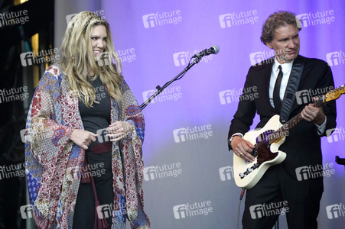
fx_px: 5746
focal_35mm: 600
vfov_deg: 2.3
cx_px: 172
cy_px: 114
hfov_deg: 3.4
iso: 2500
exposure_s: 1/320
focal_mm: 600
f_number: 6.3
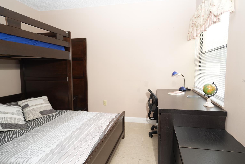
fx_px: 143
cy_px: 81
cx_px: 128
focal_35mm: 21
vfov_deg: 59.5
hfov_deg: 81.2
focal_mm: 20
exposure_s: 1/60
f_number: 4
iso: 500
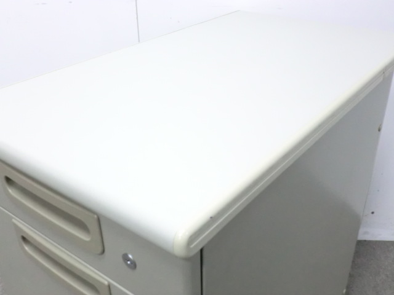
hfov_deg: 49.0
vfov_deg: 37.7
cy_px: 148
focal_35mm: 38
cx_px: 197
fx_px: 433
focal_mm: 6.9
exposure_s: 1/40
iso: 800
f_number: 3.9
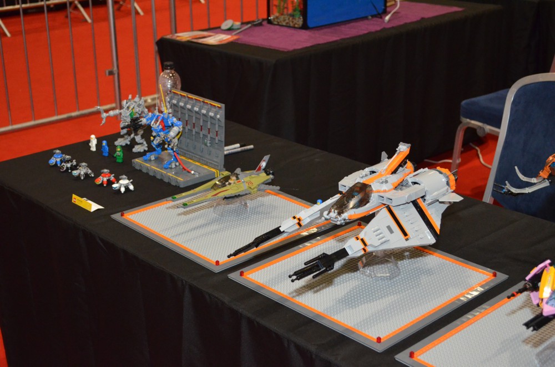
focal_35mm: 54
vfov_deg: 24.9
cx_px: 278
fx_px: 831
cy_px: 184
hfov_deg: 36.9
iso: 3200
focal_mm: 36
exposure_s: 1/60
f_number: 5
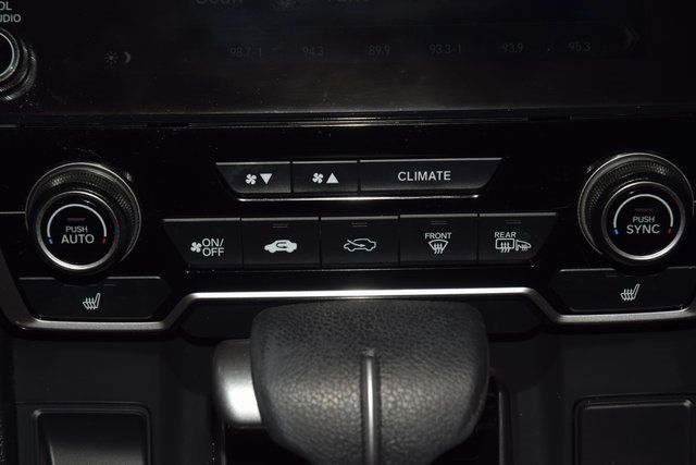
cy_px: 232
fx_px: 2030
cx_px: 348
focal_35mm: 105
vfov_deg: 13.0
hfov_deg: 19.5
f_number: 8
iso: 100
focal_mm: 70
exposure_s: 1/125
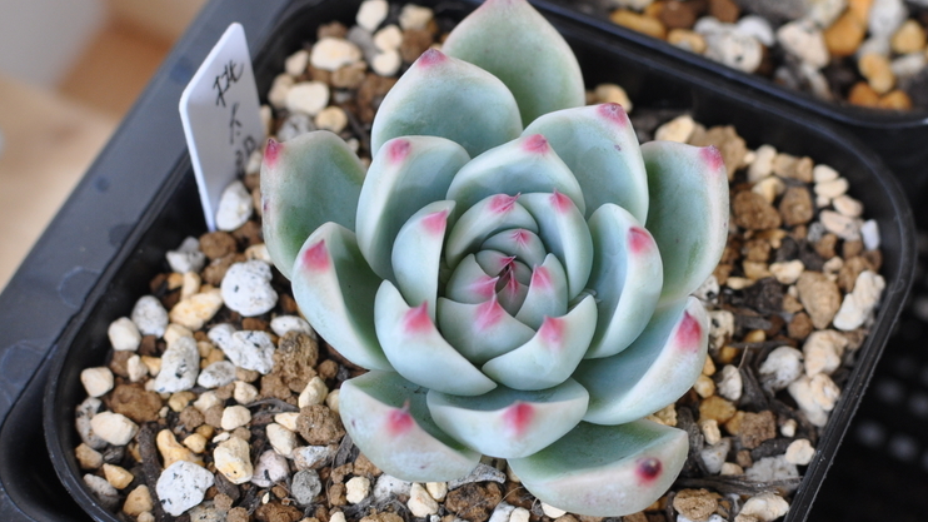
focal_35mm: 89
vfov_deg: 13.6
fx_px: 2186
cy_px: 295
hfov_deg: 24.0
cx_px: 520
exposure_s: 1/100
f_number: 5
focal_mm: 35
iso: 400
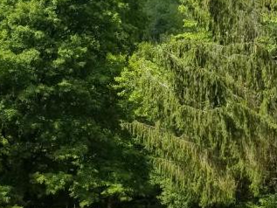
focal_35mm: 84
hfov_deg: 23.2
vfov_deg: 17.6
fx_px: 672
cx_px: 114
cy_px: 114
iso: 50
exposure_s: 1/1364
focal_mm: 4.25
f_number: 1.7
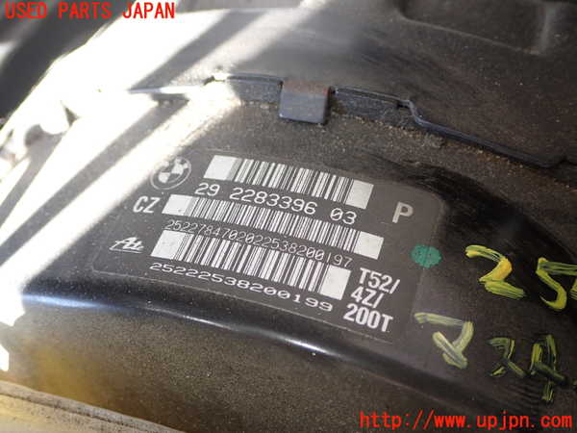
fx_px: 733
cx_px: 288
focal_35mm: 44
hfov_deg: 42.9
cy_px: 216
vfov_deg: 32.9
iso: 200
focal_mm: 7.84
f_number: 2.9
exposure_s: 1/80
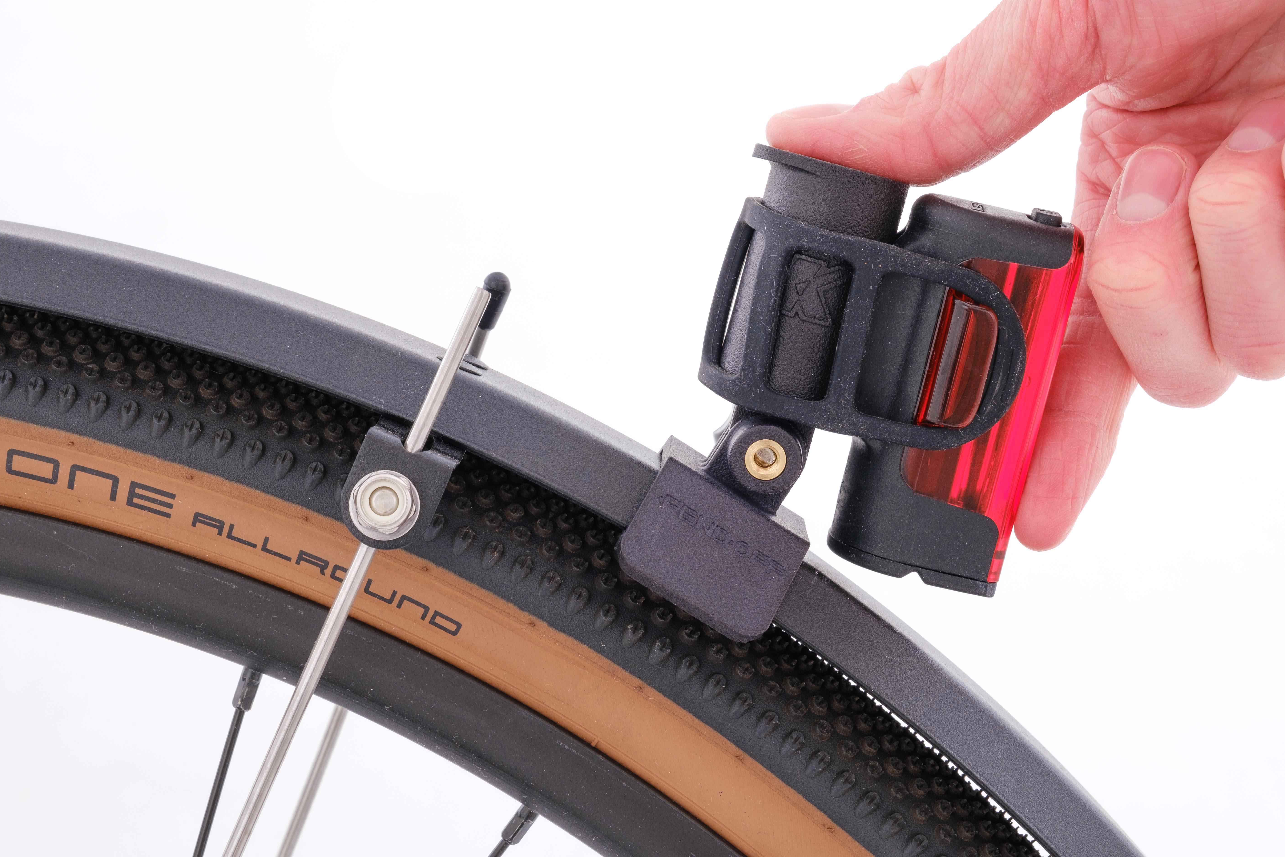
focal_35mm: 75
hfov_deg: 27.0
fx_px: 2677
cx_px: 626
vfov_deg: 18.2
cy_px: 399
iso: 160
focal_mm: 45.5
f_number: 11
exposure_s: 1/125
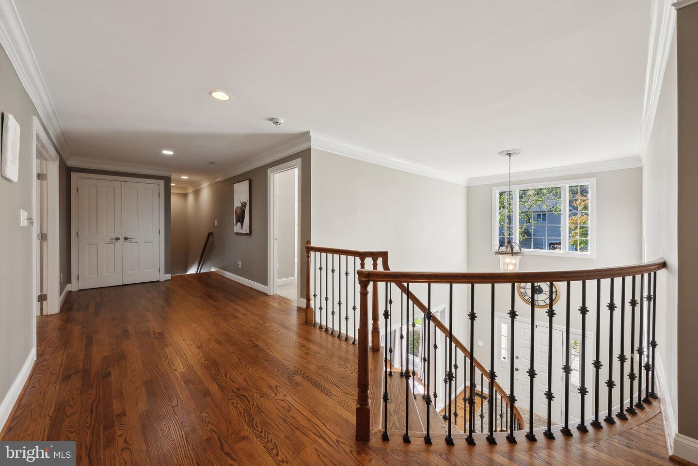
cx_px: 349
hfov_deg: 108.3
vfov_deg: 85.5
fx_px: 252
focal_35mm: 13
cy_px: 233
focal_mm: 13
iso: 640
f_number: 7.1
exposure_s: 1/100
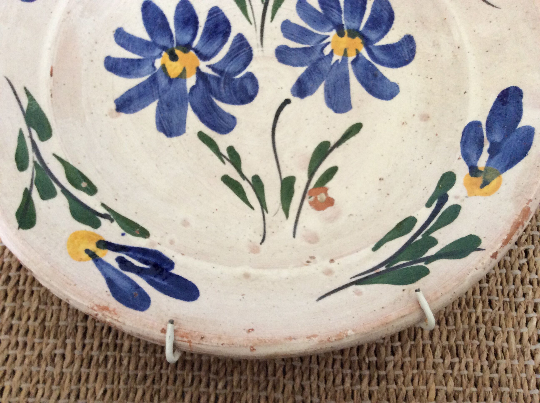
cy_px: 202
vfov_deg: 44.1
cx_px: 270
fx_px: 498
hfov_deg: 56.9
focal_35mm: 32
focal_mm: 3.3
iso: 160
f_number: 2.4
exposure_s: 1/25
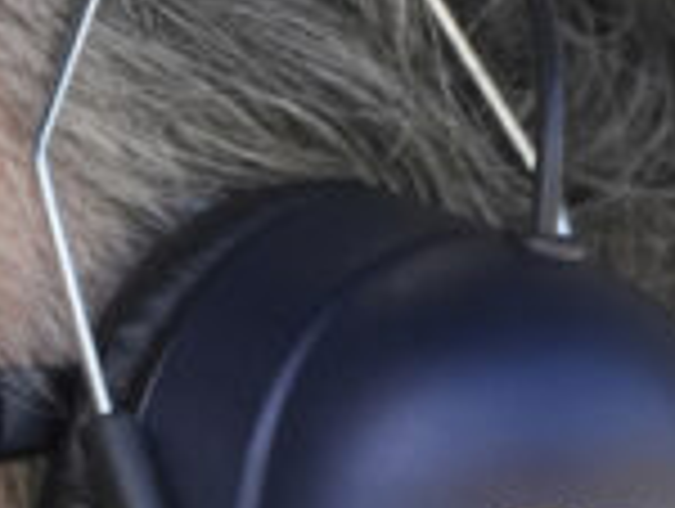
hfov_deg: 0.7
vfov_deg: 0.5
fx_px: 57772
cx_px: -612
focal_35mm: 2958
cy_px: 976
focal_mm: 309
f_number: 6.3
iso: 640
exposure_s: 1/320
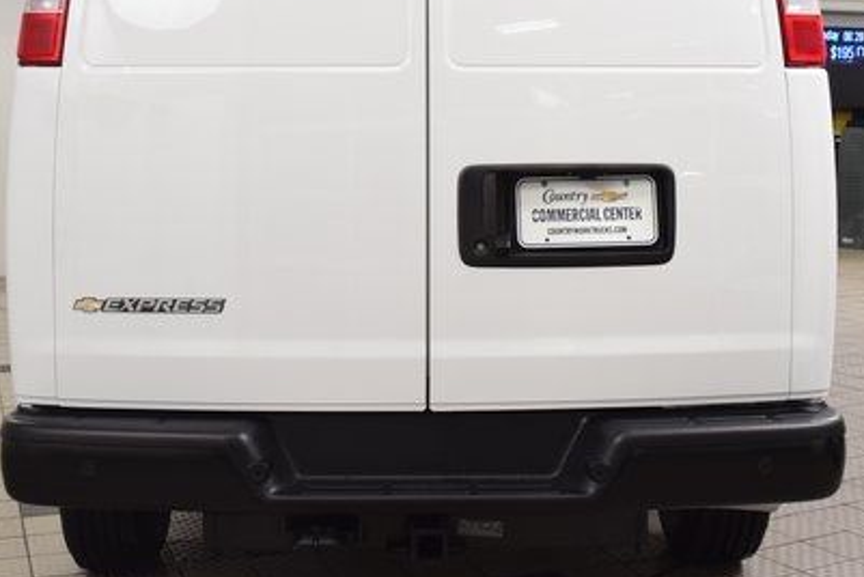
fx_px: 1436
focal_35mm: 60
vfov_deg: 22.6
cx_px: 431
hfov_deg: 33.5
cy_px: 184
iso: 1100
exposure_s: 1/60
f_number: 8
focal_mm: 25
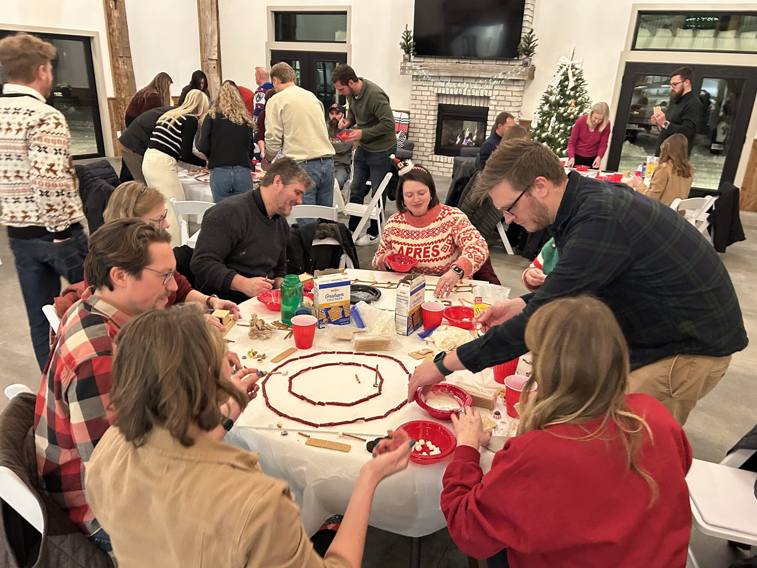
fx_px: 569
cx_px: 378
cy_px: 284
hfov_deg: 67.3
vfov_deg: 53.1
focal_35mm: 26
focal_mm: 5.7
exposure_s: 1/30
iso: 500
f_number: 1.5
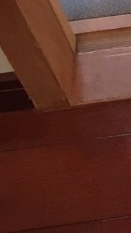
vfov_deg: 10.2
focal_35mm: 197
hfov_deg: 5.6
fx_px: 1215
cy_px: -200
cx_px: 456
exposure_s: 1/15
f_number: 2.2
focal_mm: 4.15
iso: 32
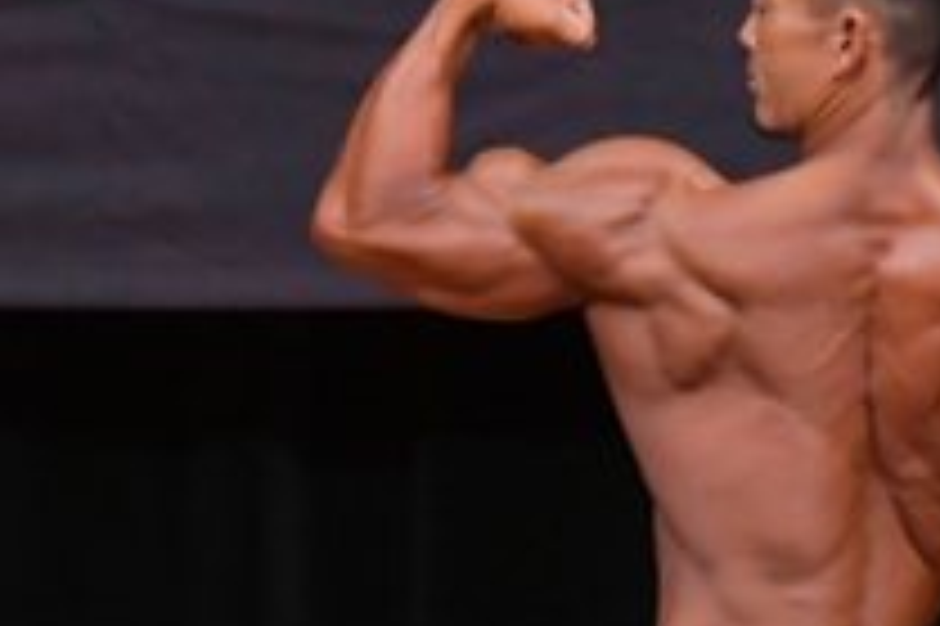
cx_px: 794
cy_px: 739
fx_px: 27603
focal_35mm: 1058
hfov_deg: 2.0
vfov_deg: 1.3
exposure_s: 1/400
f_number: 5.6
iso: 4000
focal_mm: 190
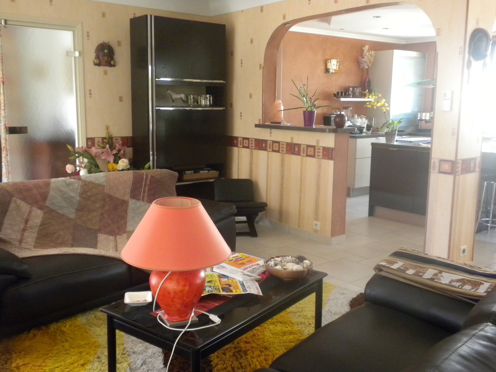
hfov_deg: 50.1
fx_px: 530
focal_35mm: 37
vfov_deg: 38.7
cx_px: 248
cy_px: 186
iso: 400
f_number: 3.5
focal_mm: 6.6
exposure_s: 1/58.2
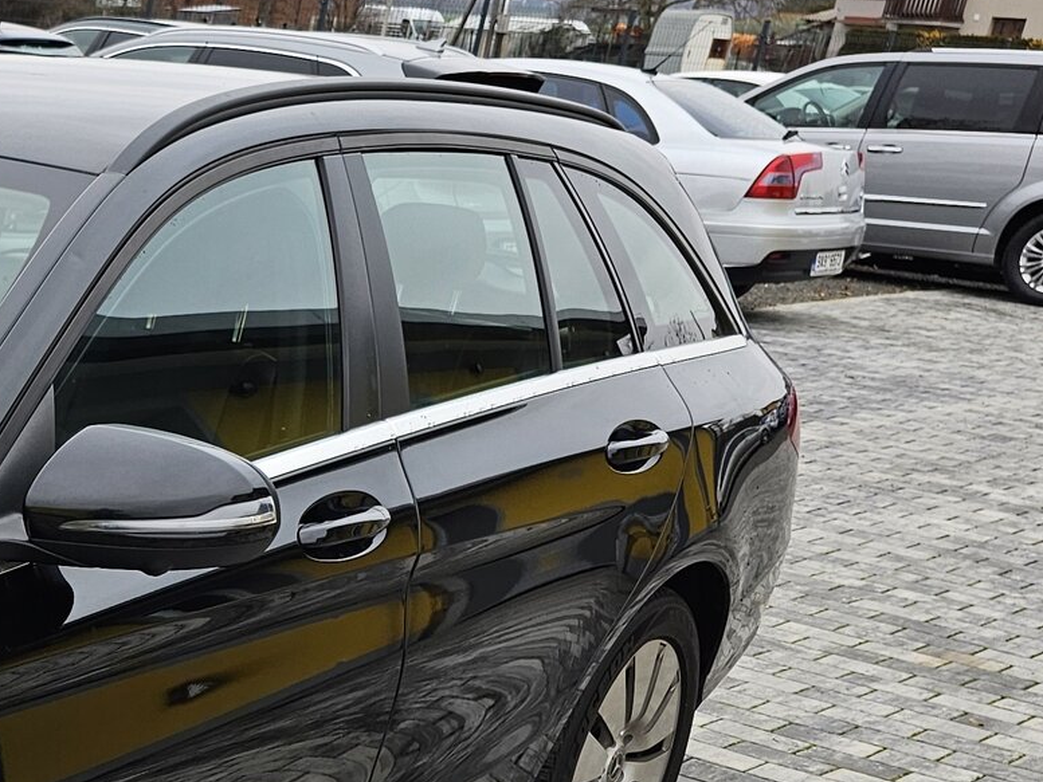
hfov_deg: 22.5
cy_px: 779
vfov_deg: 20.1
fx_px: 2140
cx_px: -514
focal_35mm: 71
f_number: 1.7
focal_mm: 6.3
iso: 32
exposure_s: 1/180
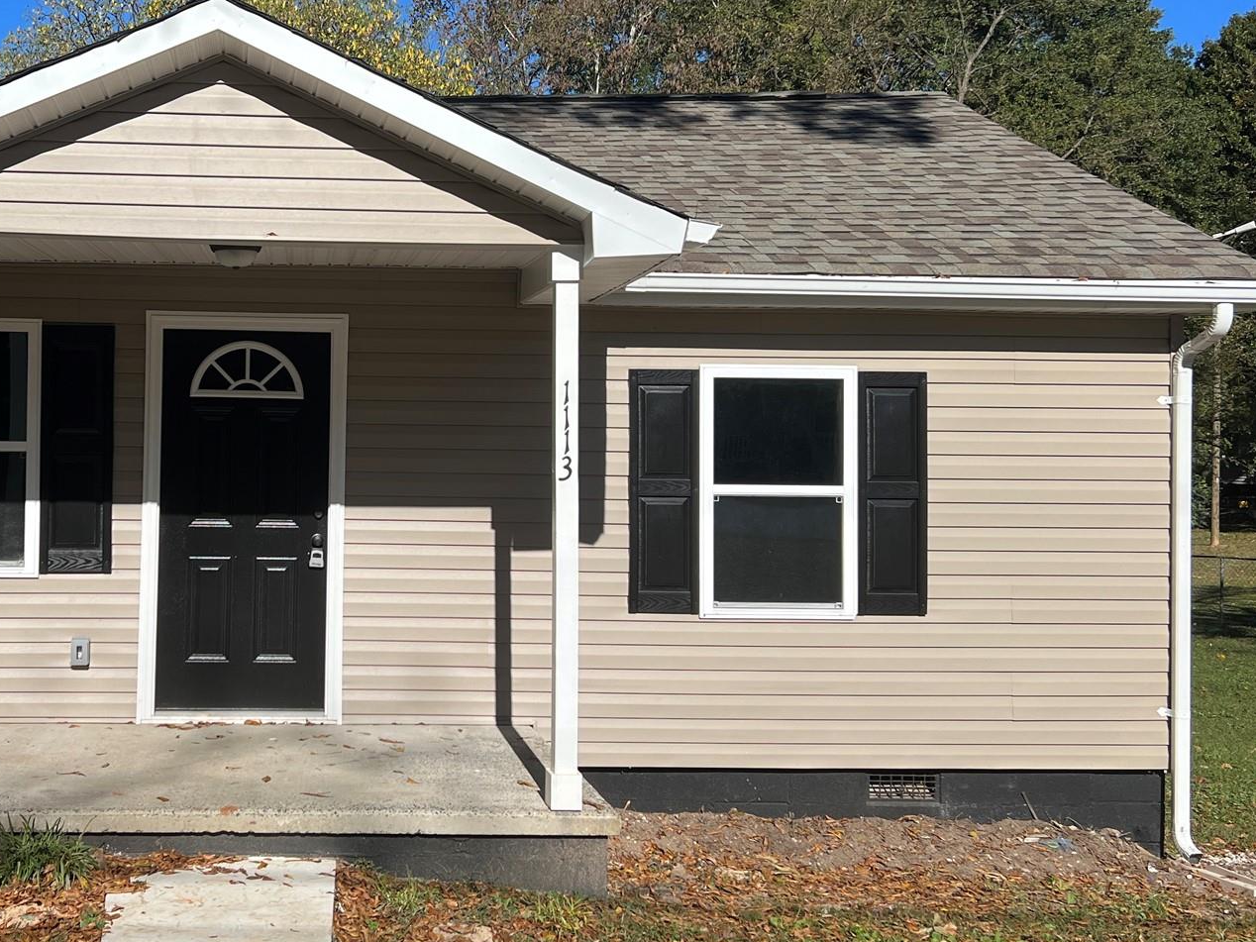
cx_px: 334
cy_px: 411
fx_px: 1524
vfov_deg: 34.3
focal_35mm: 42
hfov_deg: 43.5
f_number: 1.5
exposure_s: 1/6993
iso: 50
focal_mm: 5.7
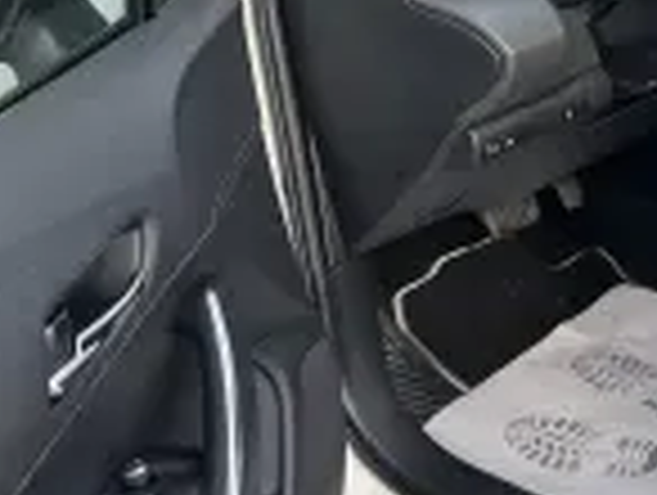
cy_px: 22
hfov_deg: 26.7
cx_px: 792
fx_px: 1217
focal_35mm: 64
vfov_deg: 22.3
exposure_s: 1/344
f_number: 1.5
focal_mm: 5.7
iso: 50
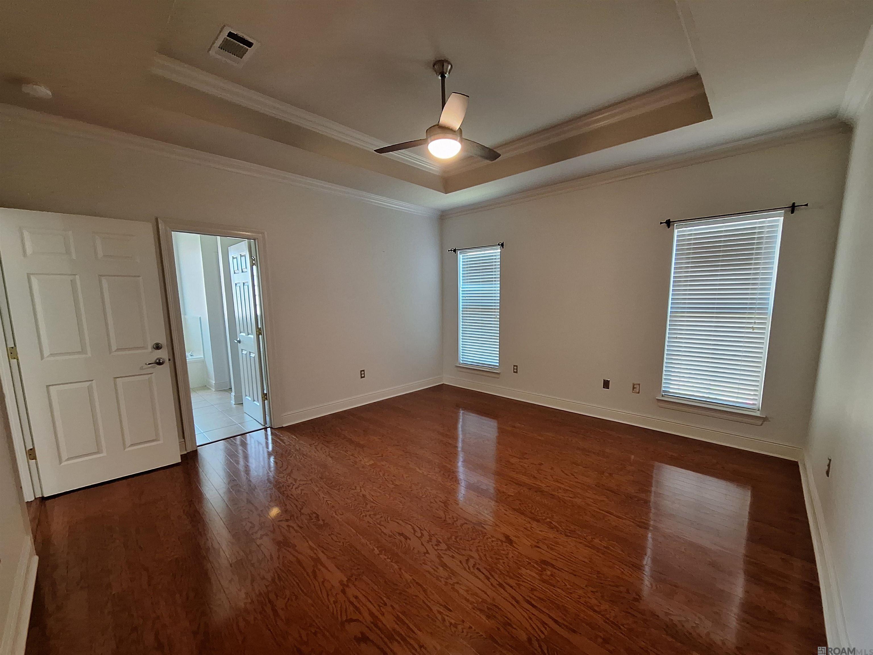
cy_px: 328
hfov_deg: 106.2
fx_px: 328
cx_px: 436
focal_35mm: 13
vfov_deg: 89.9
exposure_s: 1/30
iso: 160
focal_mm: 1.74
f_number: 2.2
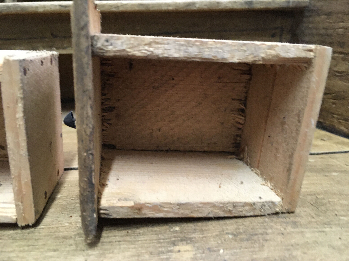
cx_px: 174
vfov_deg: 48.2
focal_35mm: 29
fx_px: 292
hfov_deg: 61.7
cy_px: 130
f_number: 2.2
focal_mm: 4.15
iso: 200
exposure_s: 1/25
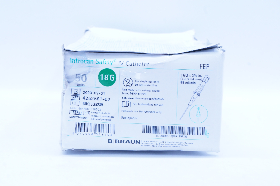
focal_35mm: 80
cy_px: 93
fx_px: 618
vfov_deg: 17.1
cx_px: 140
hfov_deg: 25.5
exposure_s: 1/10
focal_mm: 53
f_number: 13
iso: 400
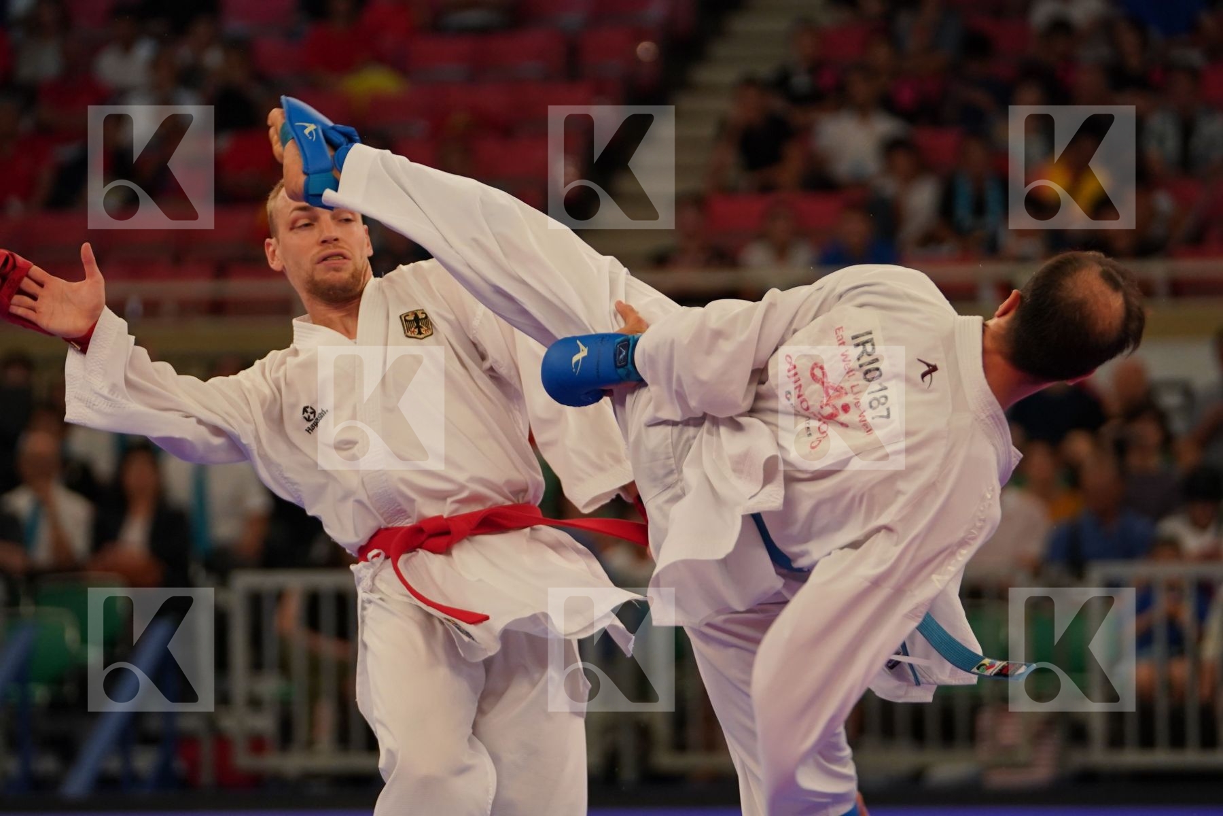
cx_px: 612
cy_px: 408
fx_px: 7473
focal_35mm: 220
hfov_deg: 9.4
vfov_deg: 6.2
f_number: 2.8
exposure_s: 1/1000
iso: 1250
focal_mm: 147
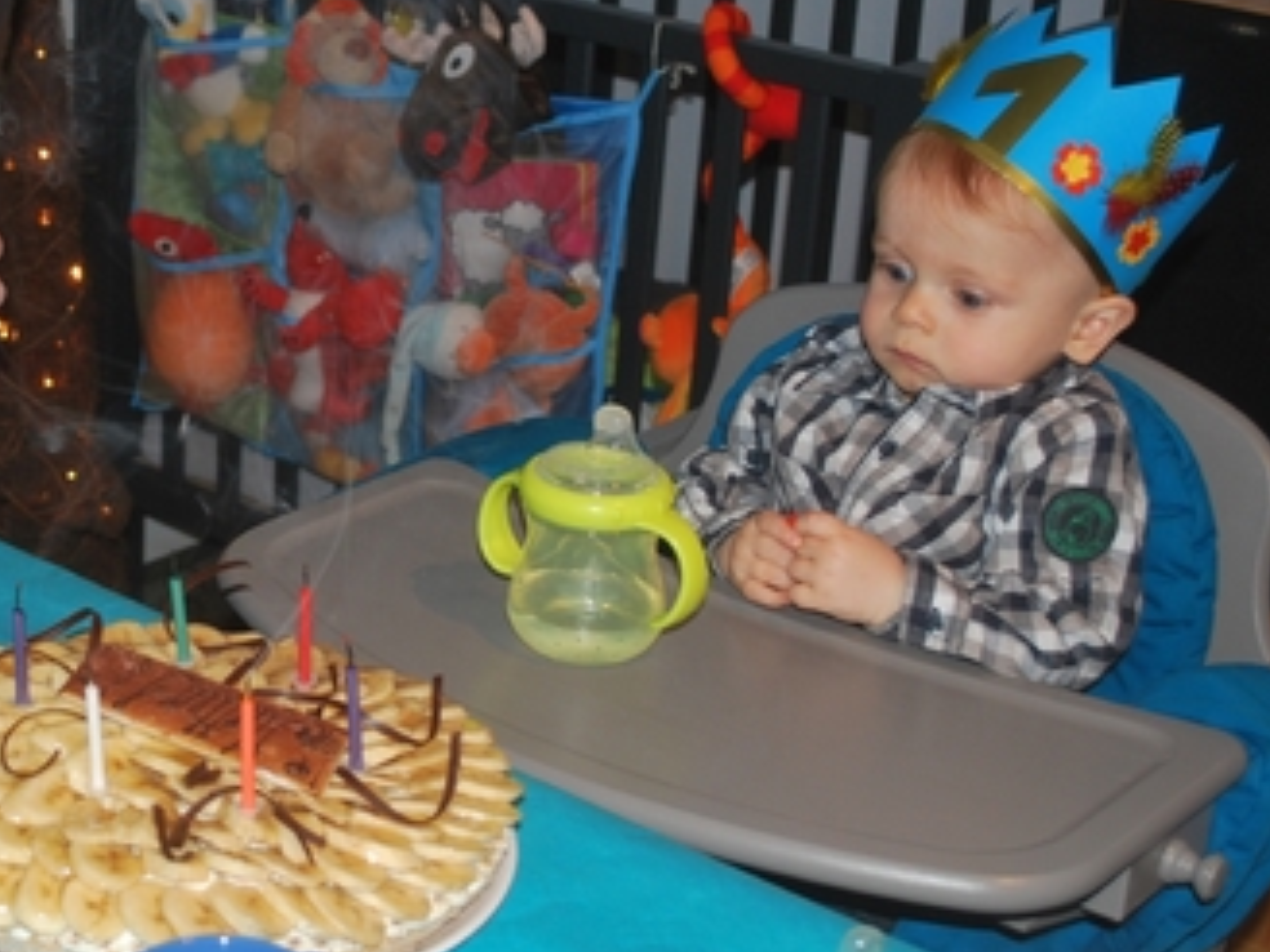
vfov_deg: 19.9
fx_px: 2715
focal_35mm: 74
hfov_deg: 25.9
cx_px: 256
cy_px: 412
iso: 200
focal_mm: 28
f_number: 4.5
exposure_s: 1/60
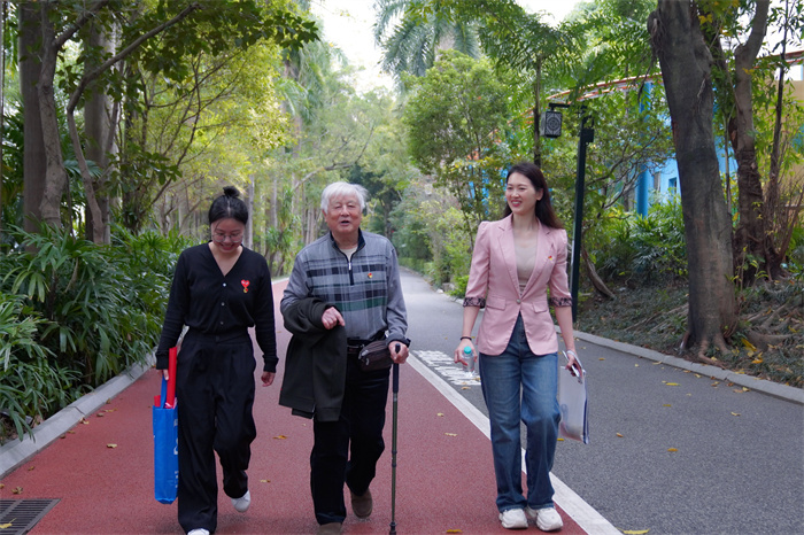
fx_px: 1027
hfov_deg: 42.8
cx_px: 402
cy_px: 268
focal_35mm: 46
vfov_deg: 29.2
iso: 800
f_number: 3.2
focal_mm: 31
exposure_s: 1/320
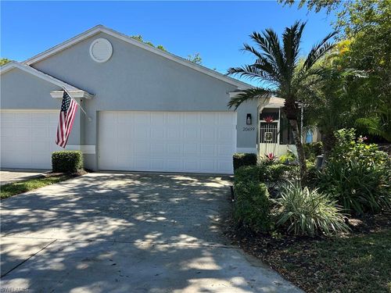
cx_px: 196
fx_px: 294
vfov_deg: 53.1
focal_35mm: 26
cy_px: 146
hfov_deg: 67.3
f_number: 1.5
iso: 50
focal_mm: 5.7
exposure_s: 1/1449
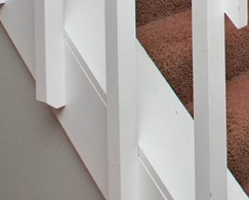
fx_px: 510
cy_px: -152
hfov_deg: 20.5
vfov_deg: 18.0
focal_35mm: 69
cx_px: 432
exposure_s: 1/160
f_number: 4.5
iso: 800
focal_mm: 11
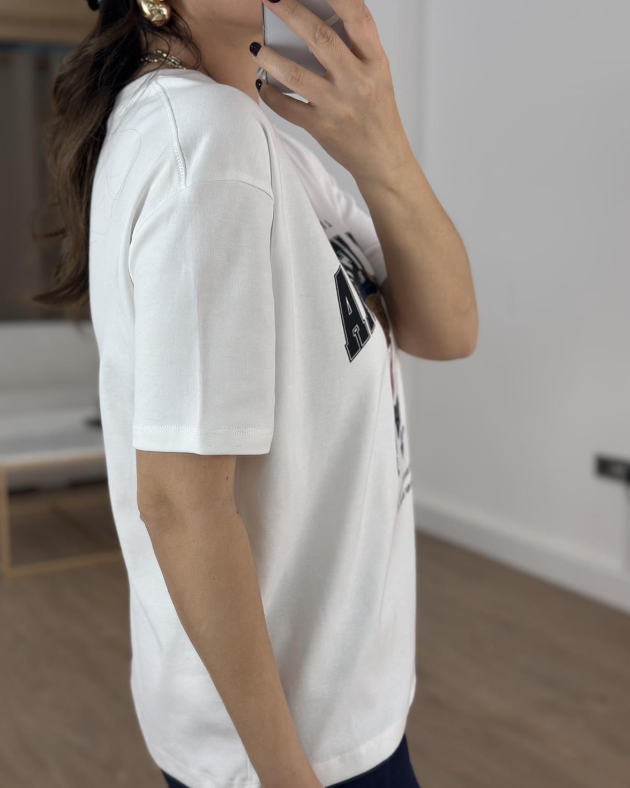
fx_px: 1189
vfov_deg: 36.6
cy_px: 424
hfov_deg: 29.7
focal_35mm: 51
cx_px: 314
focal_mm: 6.86
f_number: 1.78
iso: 80
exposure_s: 1/402
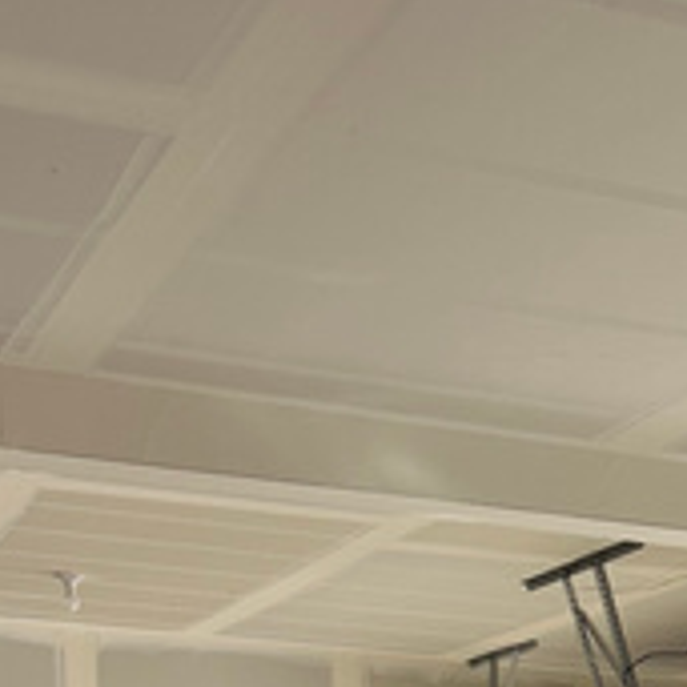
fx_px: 2133
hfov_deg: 17.8
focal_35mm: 95
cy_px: 1458
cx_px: 695
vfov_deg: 14.5
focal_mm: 6.86
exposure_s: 1/4762
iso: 80
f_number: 1.78
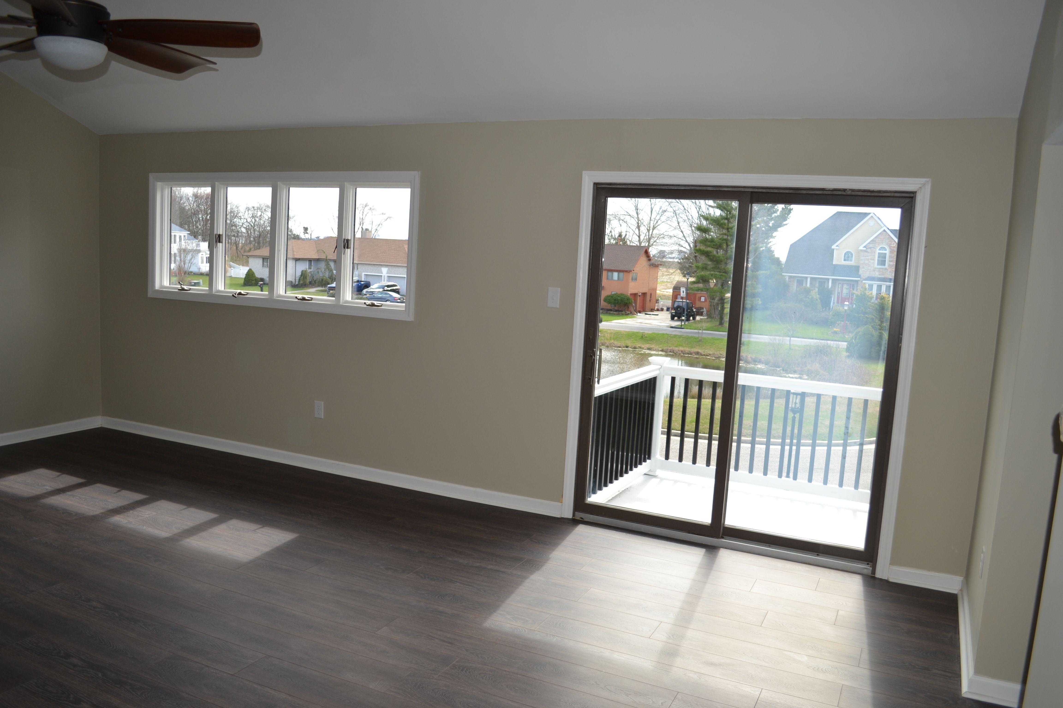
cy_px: 354
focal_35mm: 27
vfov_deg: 47.9
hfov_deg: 67.4
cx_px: 532
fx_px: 797
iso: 100
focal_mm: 18
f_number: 4
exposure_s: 1/160
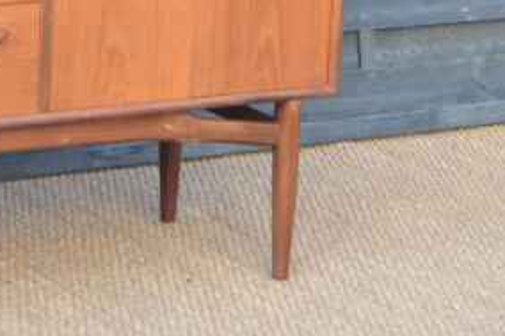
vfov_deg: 6.8
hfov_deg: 10.2
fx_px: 2804
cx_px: -52
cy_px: -68
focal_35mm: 200
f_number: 5.6
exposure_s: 1/125
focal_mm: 42
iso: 250
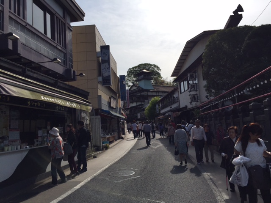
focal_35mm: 29
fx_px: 227
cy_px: 102
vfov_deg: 48.2
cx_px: 136
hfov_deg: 61.7
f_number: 2.2
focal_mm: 4.15
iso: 32
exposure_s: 1/4405
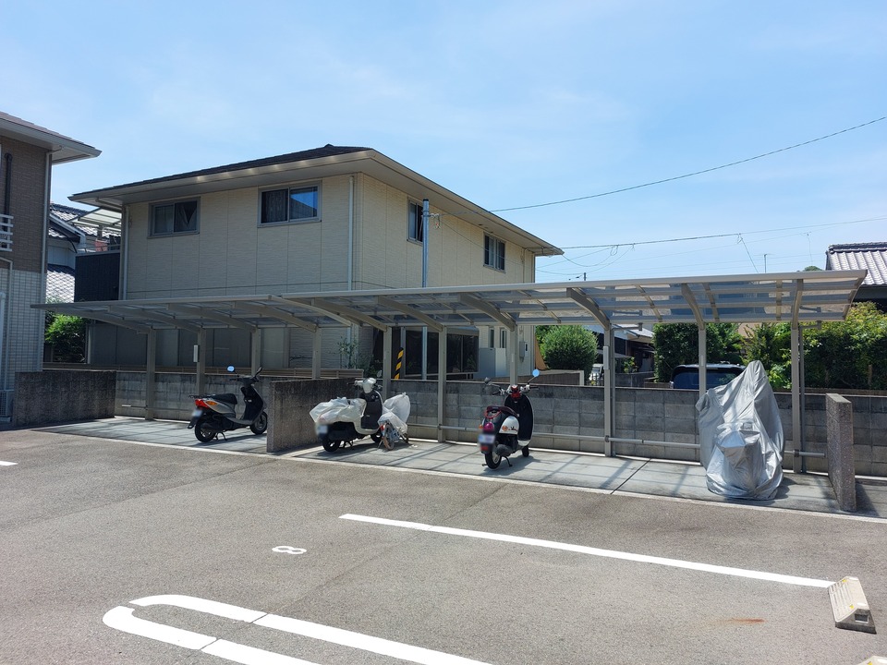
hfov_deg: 71.6
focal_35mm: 24
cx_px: 444
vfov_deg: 56.8
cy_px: 332
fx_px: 615
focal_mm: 5.23
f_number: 1.8
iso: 25
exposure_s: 1/936
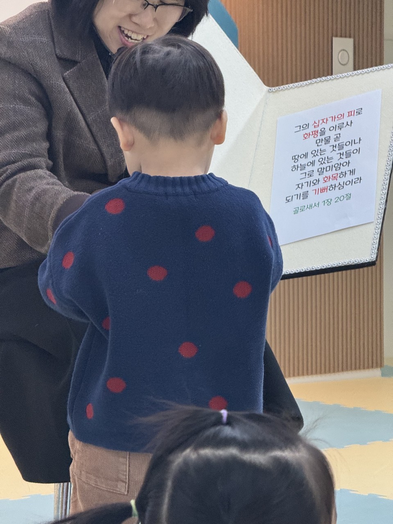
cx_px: 196
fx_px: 1817
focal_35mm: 120
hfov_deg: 12.3
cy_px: 262
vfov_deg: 16.4
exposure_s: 1/60
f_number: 2.8
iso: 320
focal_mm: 15.66
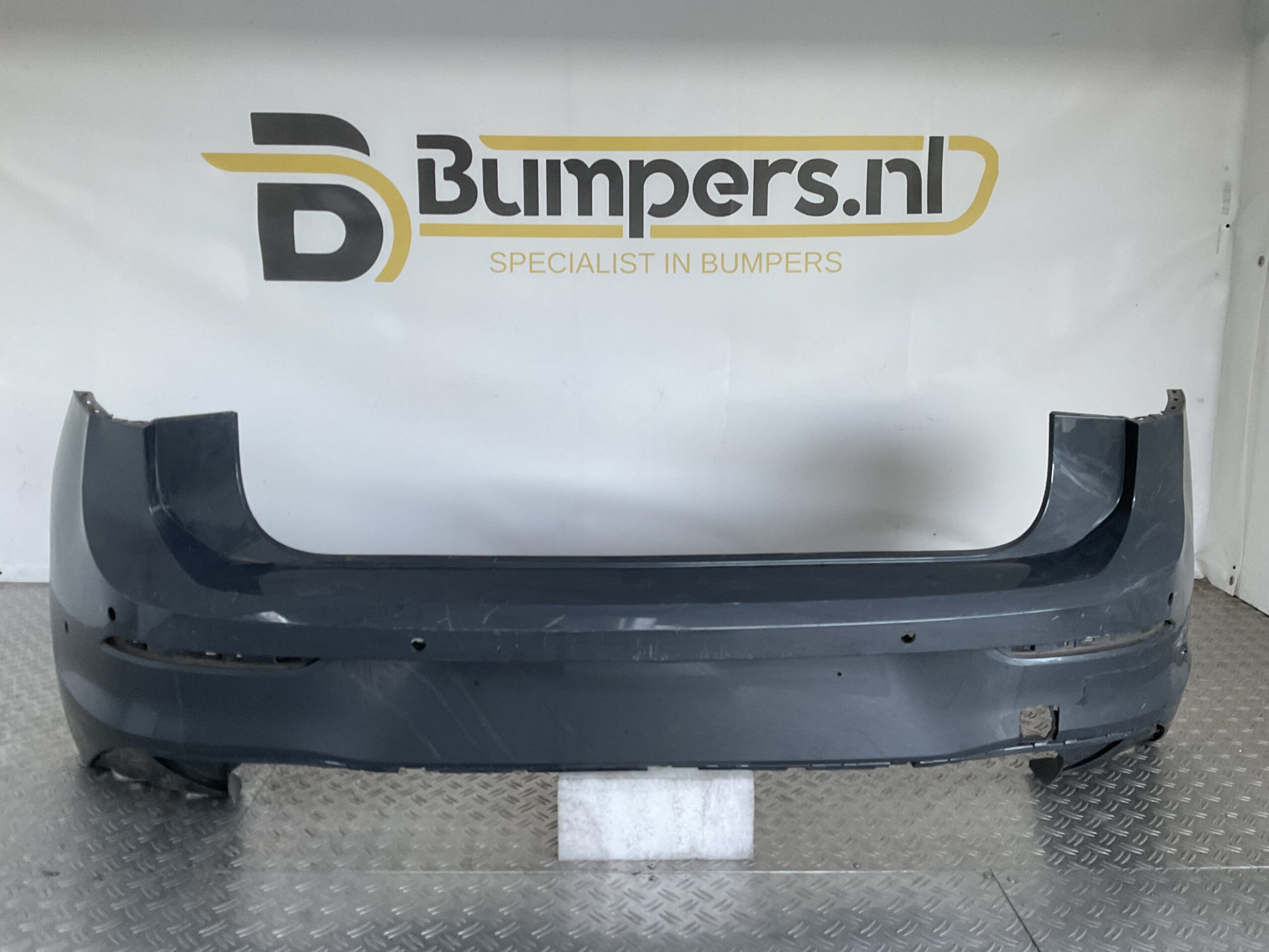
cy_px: 476
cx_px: 634
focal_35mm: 29
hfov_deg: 61.7
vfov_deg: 48.2
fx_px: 1063
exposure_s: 1/60
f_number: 1.8
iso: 64
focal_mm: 3
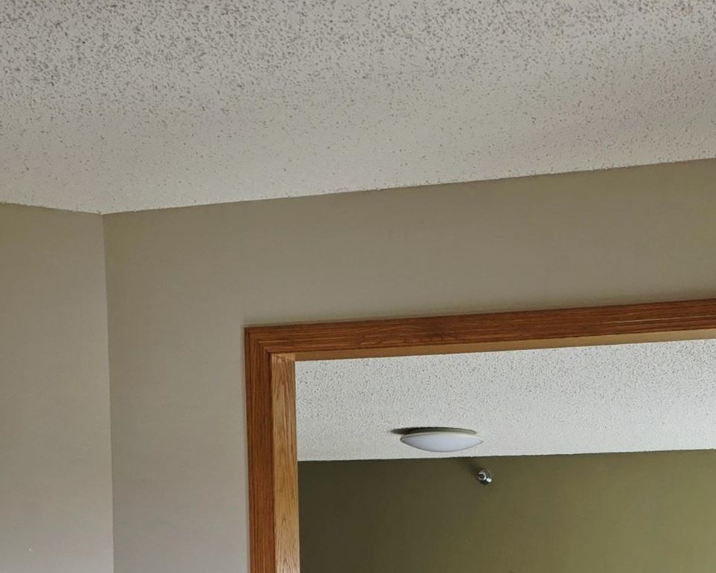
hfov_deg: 25.9
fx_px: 1525
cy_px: 777
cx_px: 584
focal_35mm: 72
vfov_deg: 19.4
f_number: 1.7
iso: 12
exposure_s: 1/169
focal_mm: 6.3
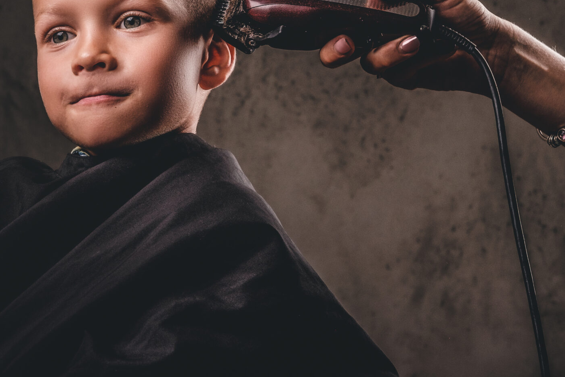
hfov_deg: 20.9
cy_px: 87
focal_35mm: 97
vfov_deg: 14.0
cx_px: 177
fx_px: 1522
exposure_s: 1/250
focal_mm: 35
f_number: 8
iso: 250
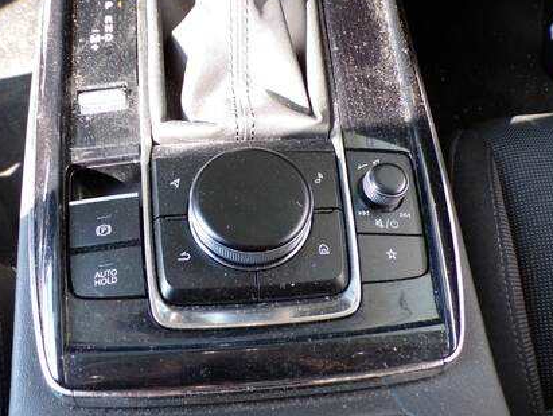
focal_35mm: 28
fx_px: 448
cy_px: 230
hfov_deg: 63.2
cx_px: 246
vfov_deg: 49.7
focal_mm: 4.3
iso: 100
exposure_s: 1/40
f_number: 3
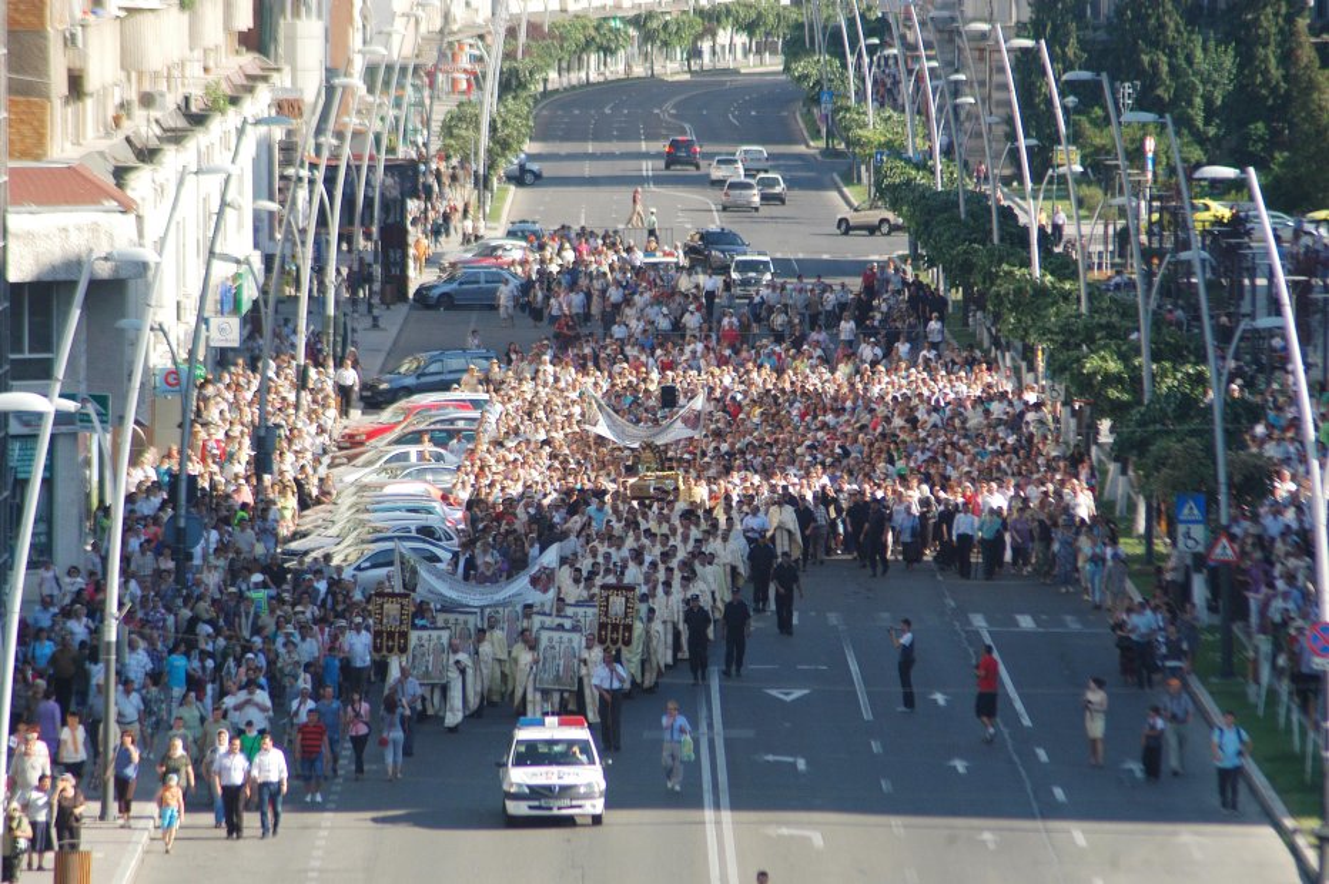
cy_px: 442
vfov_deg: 4.4
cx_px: 664
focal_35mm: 315
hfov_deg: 6.5
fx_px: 11620
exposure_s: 1/500
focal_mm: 210
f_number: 5.6
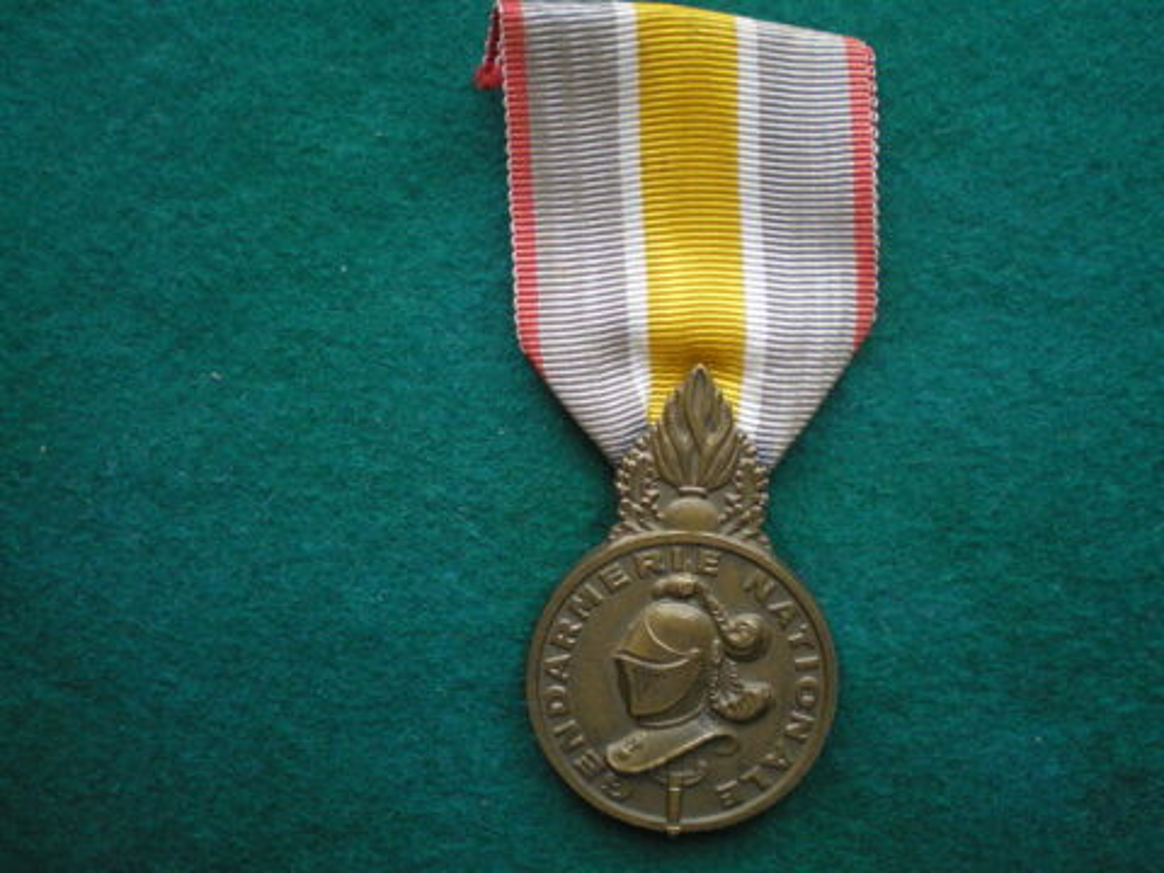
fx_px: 1278
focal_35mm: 38
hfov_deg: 49.0
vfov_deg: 37.7
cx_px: 582
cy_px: 436
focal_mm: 6.3
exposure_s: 1/40
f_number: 3.1
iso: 400
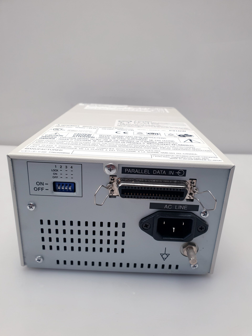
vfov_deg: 67.3
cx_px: 126
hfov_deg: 53.1
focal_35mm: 26
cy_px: 168
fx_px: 252
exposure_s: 1/50
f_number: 2.4
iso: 64
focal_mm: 4.3
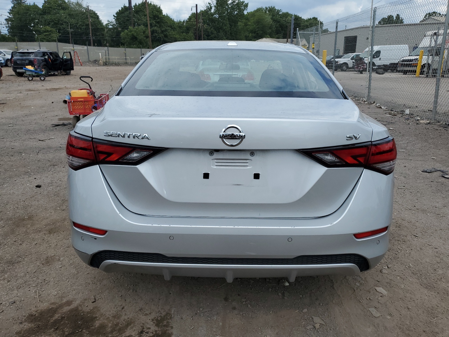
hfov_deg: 67.3
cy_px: 168
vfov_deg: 53.1
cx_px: 224
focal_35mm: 26
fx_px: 337
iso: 50
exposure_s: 1/5000
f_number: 1.5
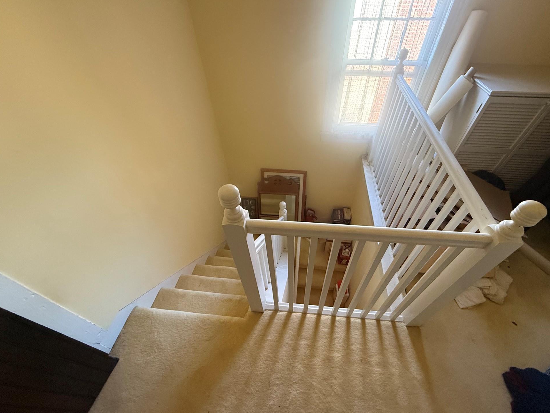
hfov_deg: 98.0
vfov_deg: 81.7
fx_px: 238
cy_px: 214
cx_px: 293
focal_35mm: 15
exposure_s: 1/60
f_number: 2.2
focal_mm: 2.22
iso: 500
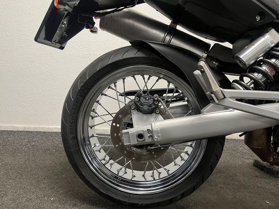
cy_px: 104
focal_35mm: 26
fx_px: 210
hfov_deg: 67.3
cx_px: 140
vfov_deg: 53.1
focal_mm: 5.1
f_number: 1.6
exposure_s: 1/50
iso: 160
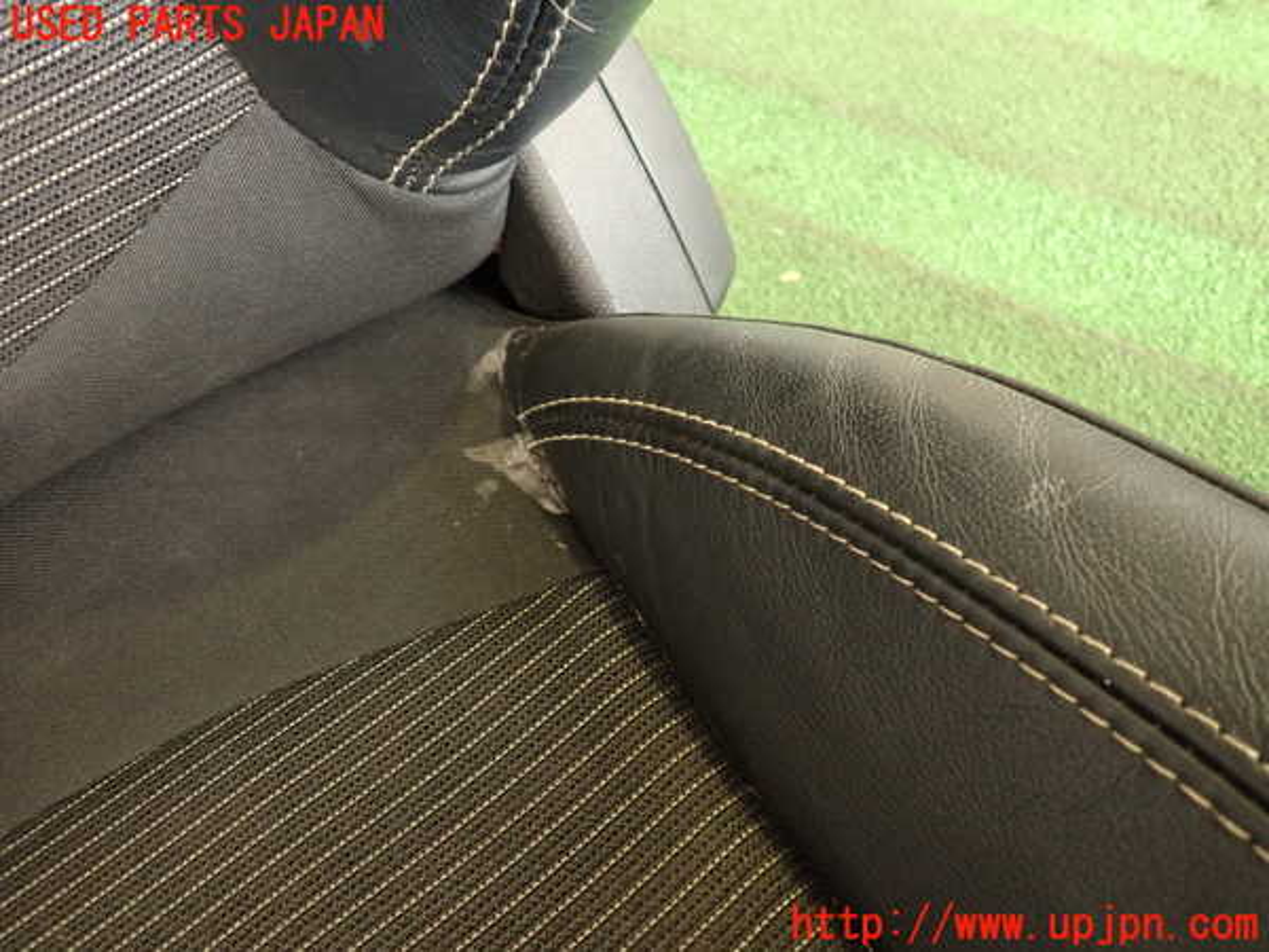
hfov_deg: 69.4
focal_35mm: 25
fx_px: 916
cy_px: 476
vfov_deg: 54.9
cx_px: 634
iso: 400
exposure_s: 1/30
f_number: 2
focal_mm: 4.5
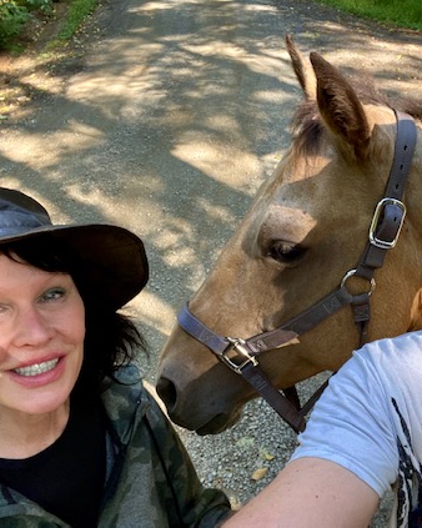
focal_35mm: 34
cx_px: 313
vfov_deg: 52.9
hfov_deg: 42.1
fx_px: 531
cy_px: 273
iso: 100
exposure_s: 1/89
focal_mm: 2.71
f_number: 2.2
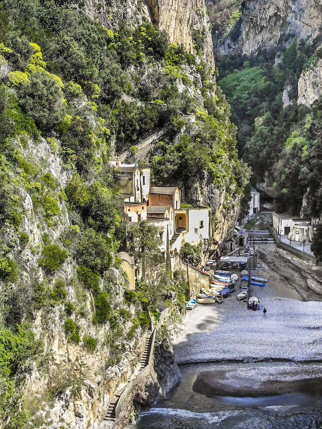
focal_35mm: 46
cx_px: 212
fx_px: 570
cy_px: 180
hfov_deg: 31.3
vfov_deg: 41.1
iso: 100
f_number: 2.8
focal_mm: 6
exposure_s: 1/950
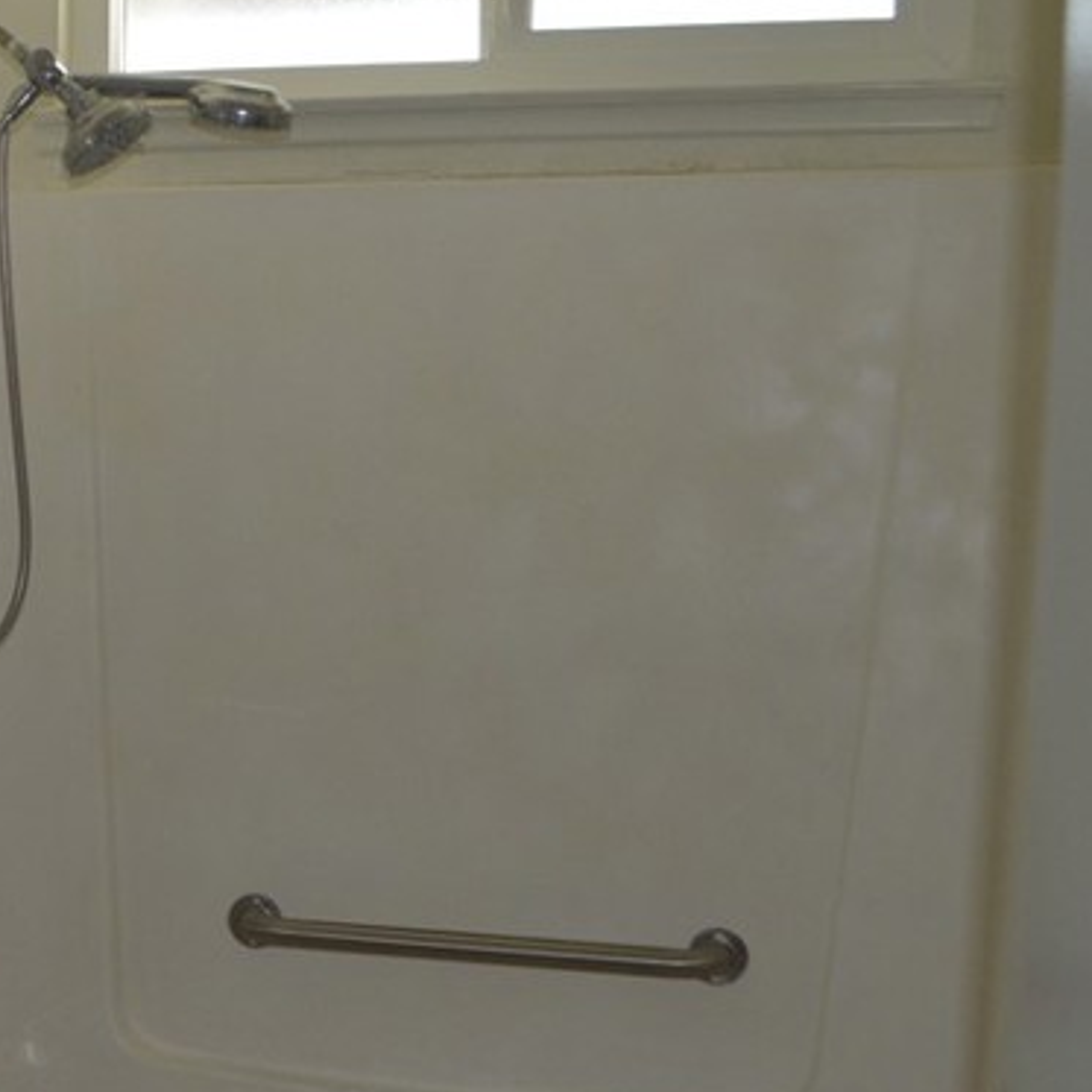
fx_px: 2248
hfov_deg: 25.7
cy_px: 741
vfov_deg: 27.1
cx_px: -47
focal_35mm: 63
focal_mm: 18
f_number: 3.5
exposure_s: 1/60
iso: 640
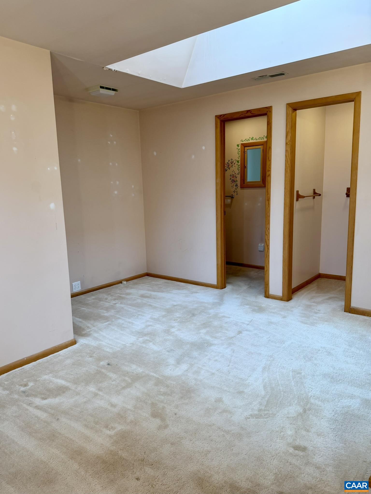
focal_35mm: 24
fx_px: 343
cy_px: 247
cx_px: 186
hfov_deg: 56.8
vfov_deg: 71.6
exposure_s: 1/120
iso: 125
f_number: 1.78
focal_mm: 6.76
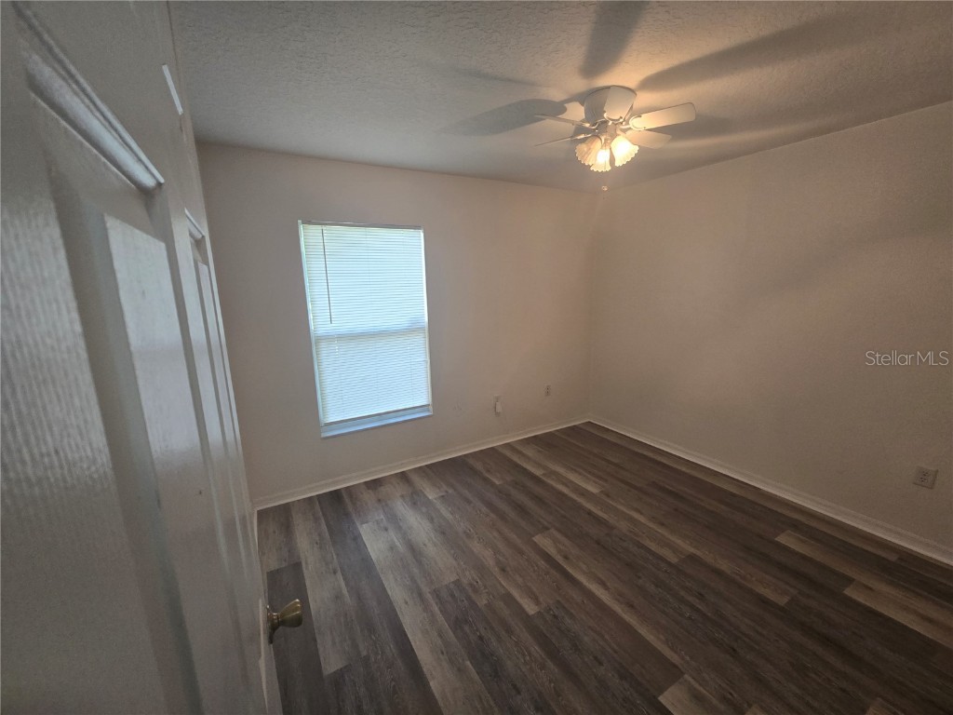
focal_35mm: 13
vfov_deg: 89.9
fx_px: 358
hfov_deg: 106.2
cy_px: 358
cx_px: 476
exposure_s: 1/60
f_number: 2.2
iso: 160
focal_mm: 2.2
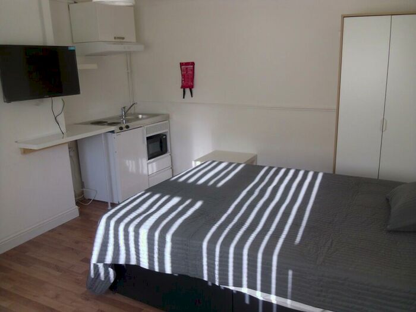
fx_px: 373
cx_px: 208
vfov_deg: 45.4
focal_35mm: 31
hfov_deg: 58.4
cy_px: 156
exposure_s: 1/90
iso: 80
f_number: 3.3
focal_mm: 5.6
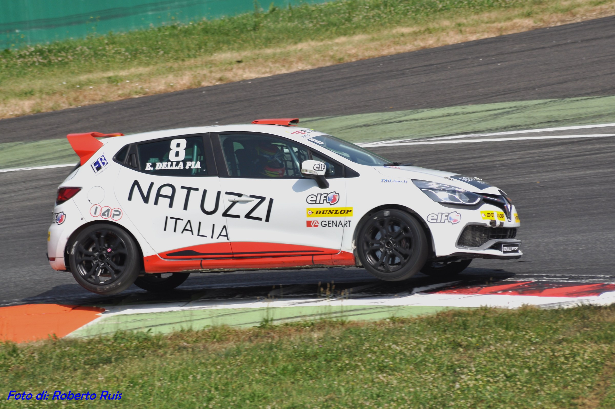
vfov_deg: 3.0
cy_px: 204
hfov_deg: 4.6
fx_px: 7678
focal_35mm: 450
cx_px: 308
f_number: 8
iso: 200
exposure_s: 1/640
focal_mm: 300
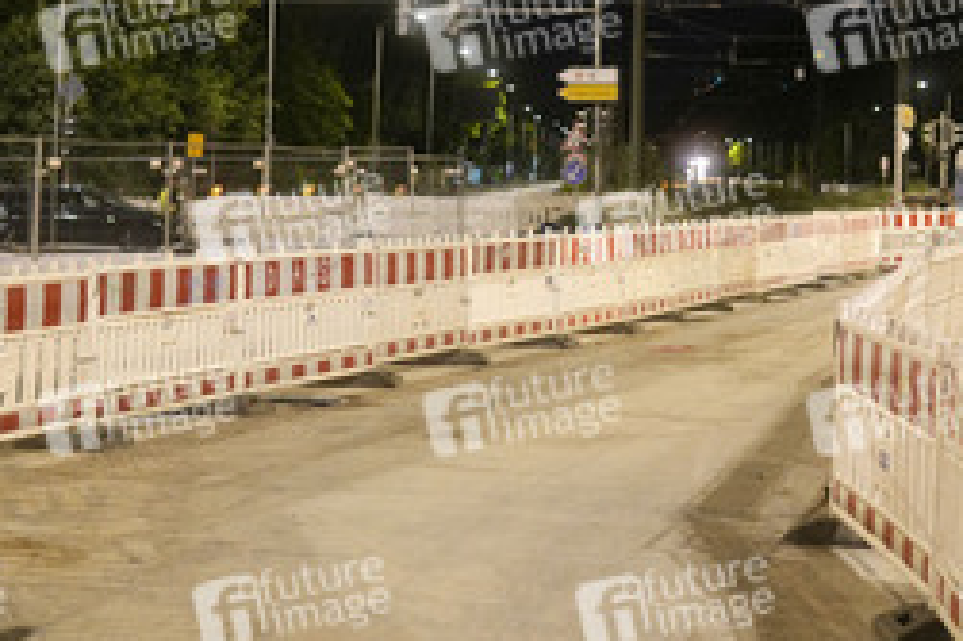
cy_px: 123
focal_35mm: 81
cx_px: 574
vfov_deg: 16.7
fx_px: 2165
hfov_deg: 25.0
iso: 1250
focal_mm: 30
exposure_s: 1/25
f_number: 1.6
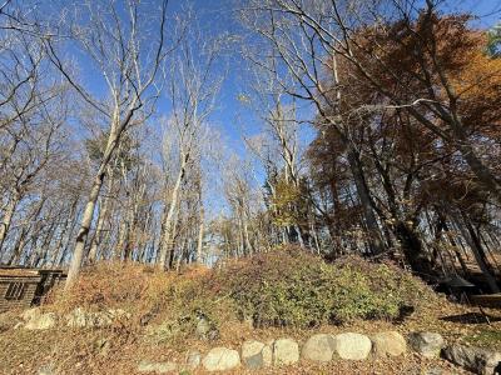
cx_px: 250
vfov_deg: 85.7
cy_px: 188
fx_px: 203
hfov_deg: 102.1
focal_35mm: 14
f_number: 2.2
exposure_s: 1/942
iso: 50
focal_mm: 2.22
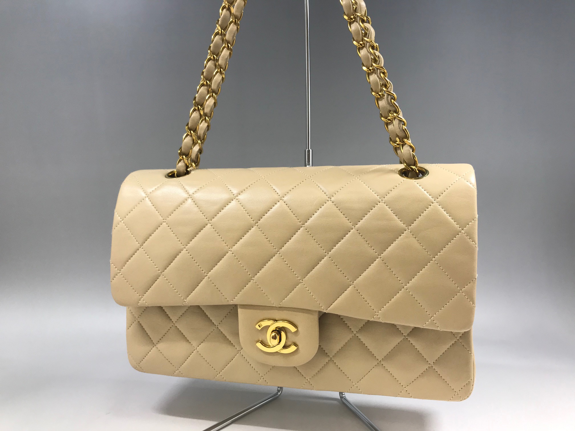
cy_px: 216
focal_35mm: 28
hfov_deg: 63.4
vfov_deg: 49.7
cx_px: 288
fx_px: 465
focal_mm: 3.99
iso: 32
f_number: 1.8
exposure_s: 1/120
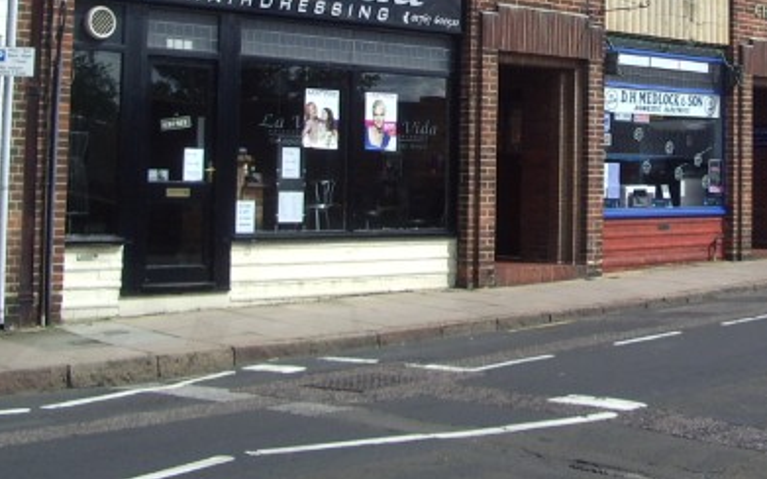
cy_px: 10
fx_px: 1379
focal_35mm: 66
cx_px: 514
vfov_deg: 19.2
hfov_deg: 30.8
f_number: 4.3
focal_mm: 5.8
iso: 50
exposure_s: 1/400
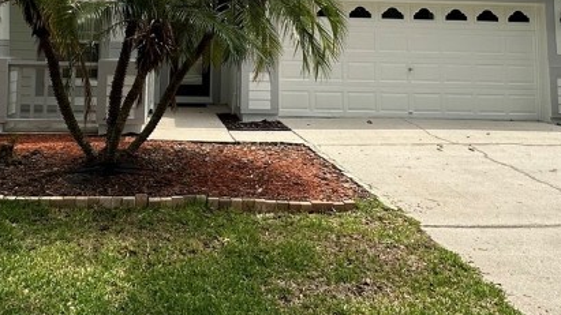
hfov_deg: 52.2
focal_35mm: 38
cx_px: 209
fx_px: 565
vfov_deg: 28.8
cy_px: -15
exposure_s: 1/1984
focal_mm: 2.22
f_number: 2.2
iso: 50
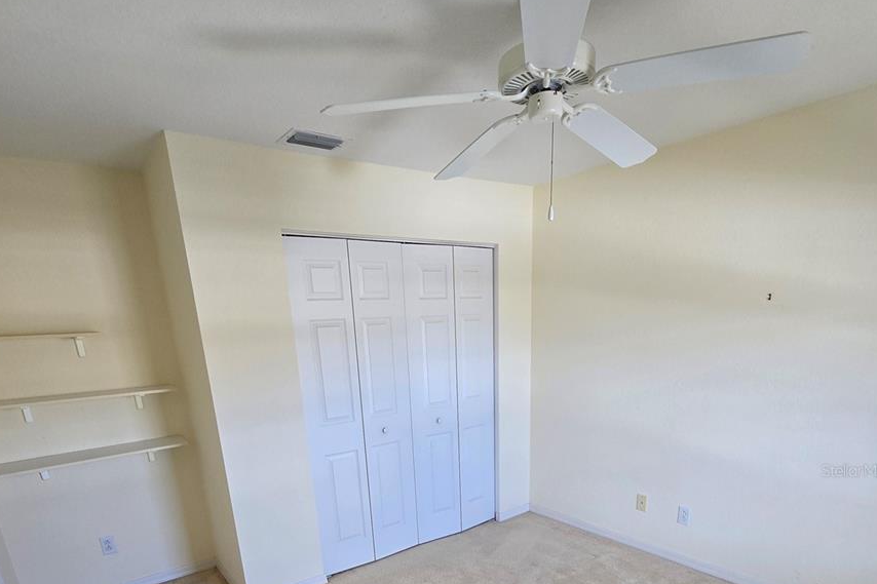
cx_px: 432
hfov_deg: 86.9
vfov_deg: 59.3
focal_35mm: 19
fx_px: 463
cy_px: 470
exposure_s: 1/60
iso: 64
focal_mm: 2.2
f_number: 2.2
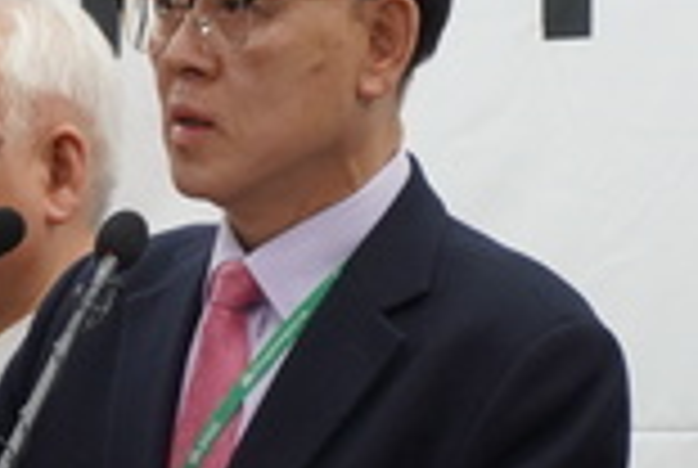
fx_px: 5886
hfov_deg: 6.8
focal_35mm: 303
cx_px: 257
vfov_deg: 4.6
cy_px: 268
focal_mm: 50
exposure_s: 1/160
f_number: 5.6
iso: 640
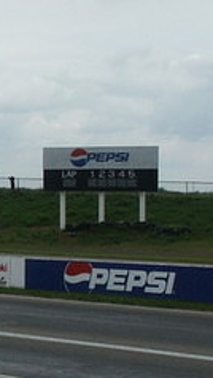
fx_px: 1505
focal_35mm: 150
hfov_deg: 7.7
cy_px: 206
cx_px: -240
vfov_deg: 14.3
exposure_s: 1/350
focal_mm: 10.7
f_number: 8
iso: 100
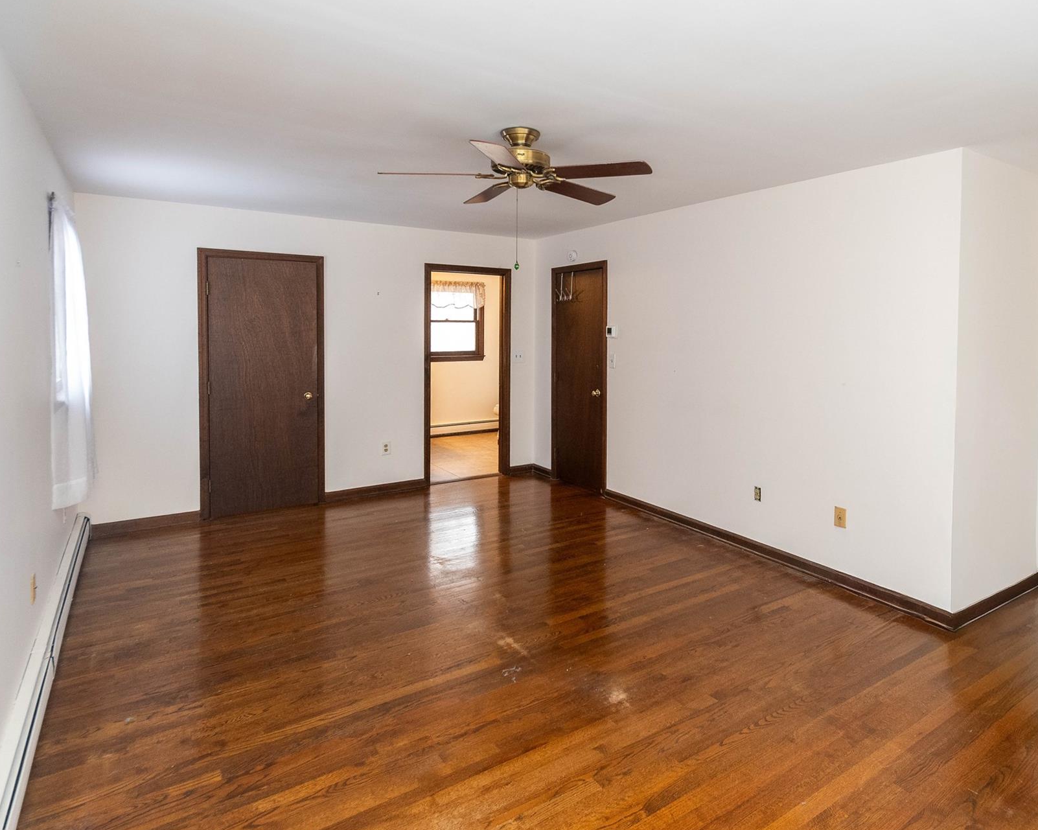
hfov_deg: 85.2
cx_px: 627
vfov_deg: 73.8
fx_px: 553
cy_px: 425
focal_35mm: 18
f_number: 5.6
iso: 1800
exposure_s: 1/60
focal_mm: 10
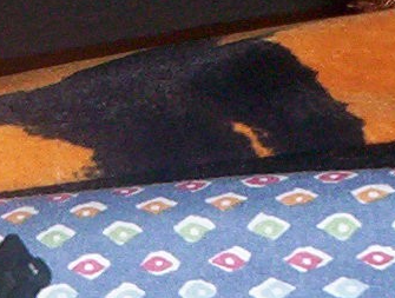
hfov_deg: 10.3
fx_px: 2116
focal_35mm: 185
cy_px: 441
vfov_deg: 7.9
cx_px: -204
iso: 140
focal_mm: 4.99
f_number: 4.5
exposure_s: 1/60
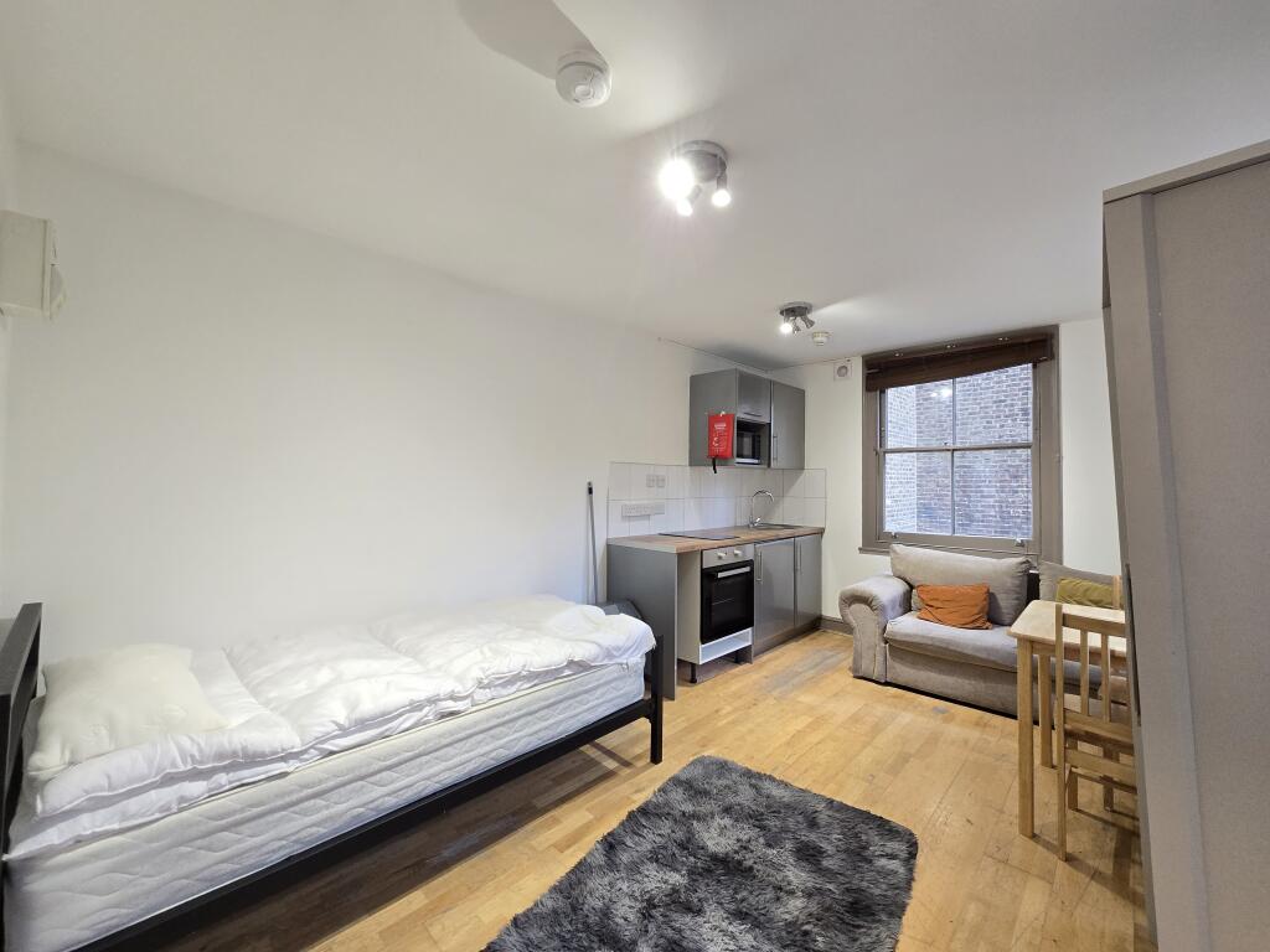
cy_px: 476
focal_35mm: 13
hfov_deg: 106.2
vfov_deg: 89.9
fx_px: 477
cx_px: 635
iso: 250
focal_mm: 2.2
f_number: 2.2
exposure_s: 1/50
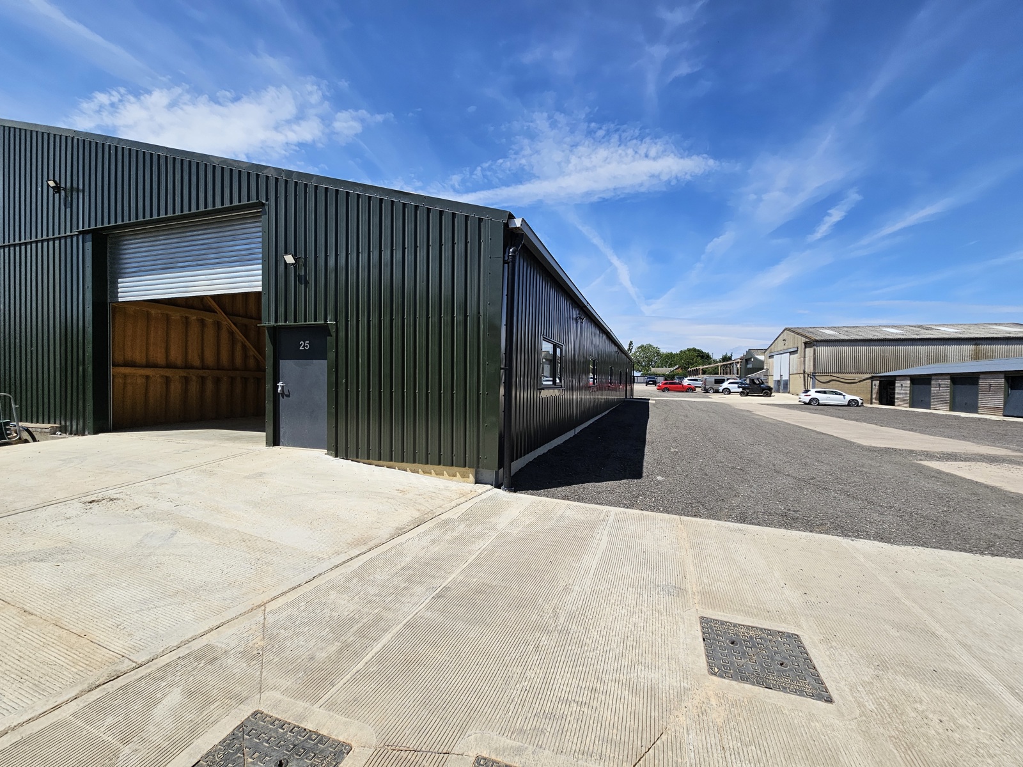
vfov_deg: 89.9
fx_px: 384
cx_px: 512
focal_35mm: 13
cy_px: 384
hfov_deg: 106.2
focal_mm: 2.2
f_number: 2.2
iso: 50
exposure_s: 1/3945
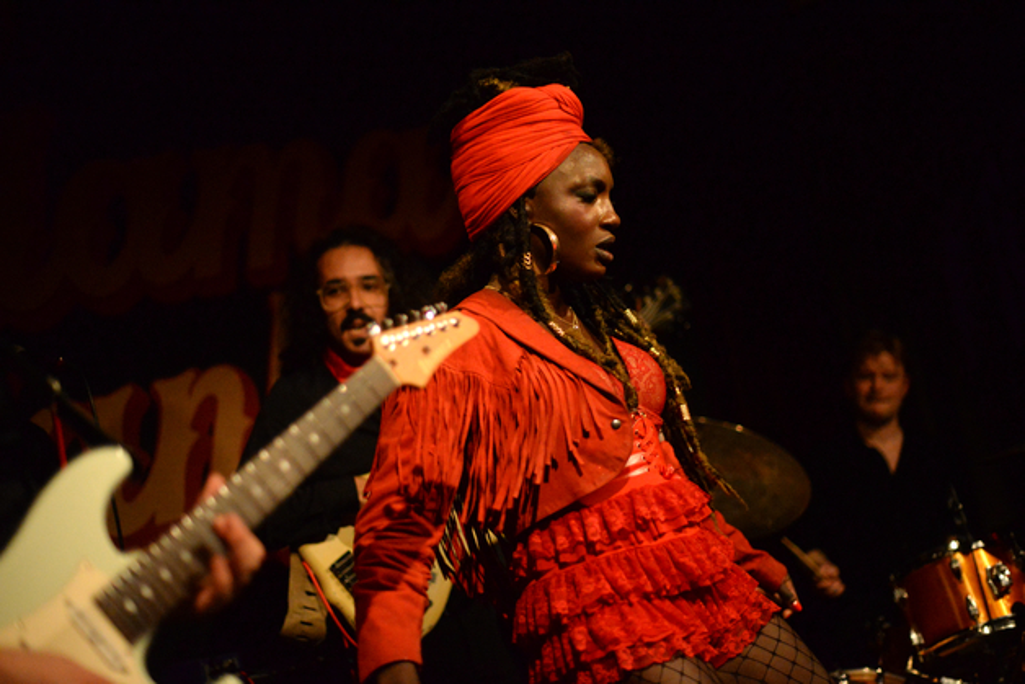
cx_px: 512
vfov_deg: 27.0
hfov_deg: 39.6
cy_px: 342
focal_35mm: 50
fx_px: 1424
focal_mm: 50
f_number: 1.4
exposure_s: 1/500
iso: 6400
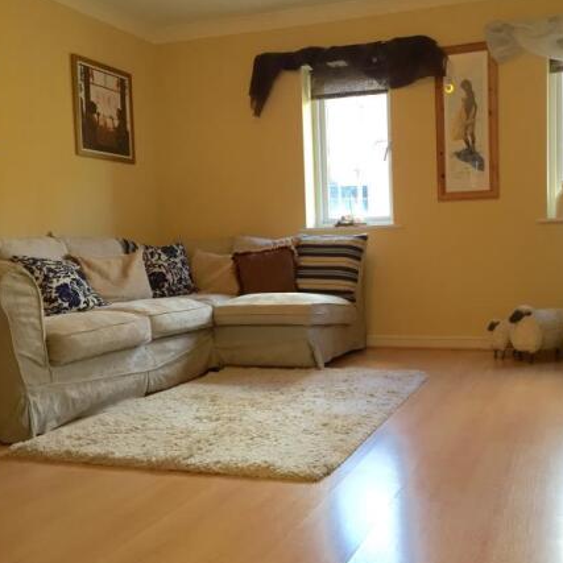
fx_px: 644
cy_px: 280
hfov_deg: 46.5
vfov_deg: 47.2
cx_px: 371
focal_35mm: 35
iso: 50
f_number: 2.2
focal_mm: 4.15
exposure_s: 1/33
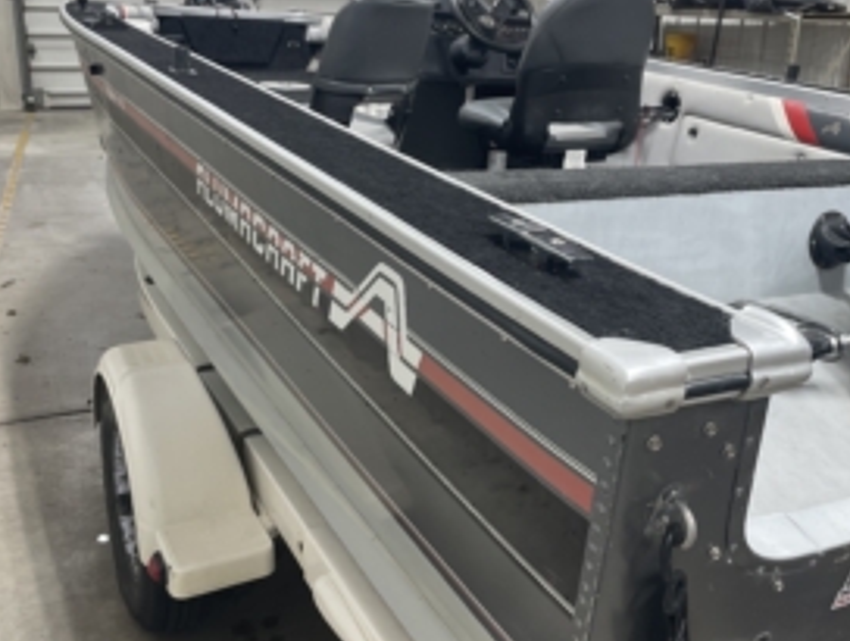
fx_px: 935
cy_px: 292
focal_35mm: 38
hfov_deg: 48.9
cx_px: 419
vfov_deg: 37.8
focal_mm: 4.2
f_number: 1.6
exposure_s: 1/121
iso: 64
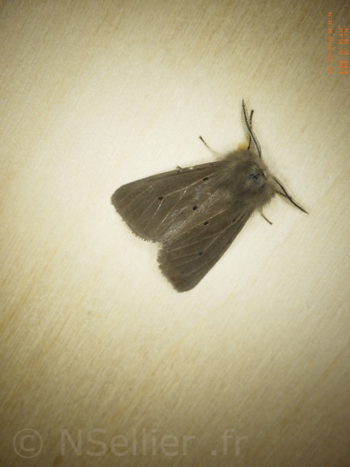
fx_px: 459
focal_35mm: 34
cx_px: 175
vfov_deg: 54.0
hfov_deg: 41.8
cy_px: 234
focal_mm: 6.1
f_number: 4.6
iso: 250
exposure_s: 1/640
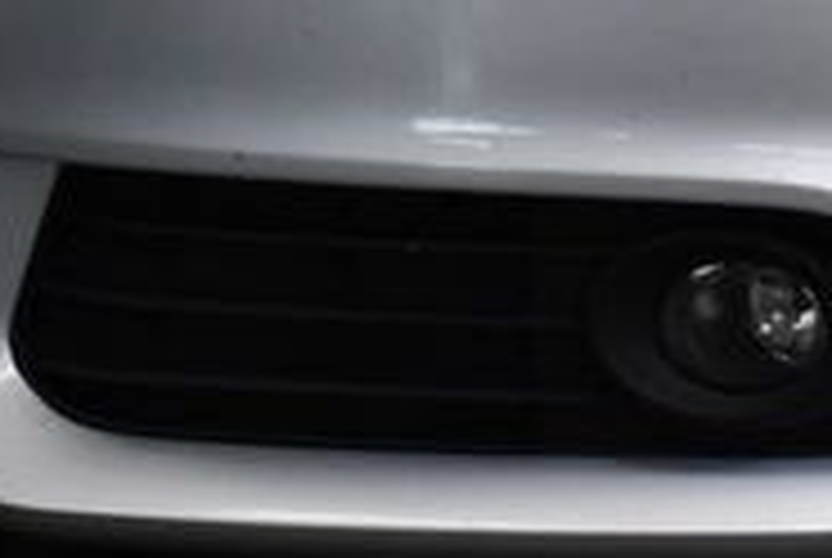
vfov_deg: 5.0
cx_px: 976
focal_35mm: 277
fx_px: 6412
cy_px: -79
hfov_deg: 7.4
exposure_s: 1/200
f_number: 5
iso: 800
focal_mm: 40
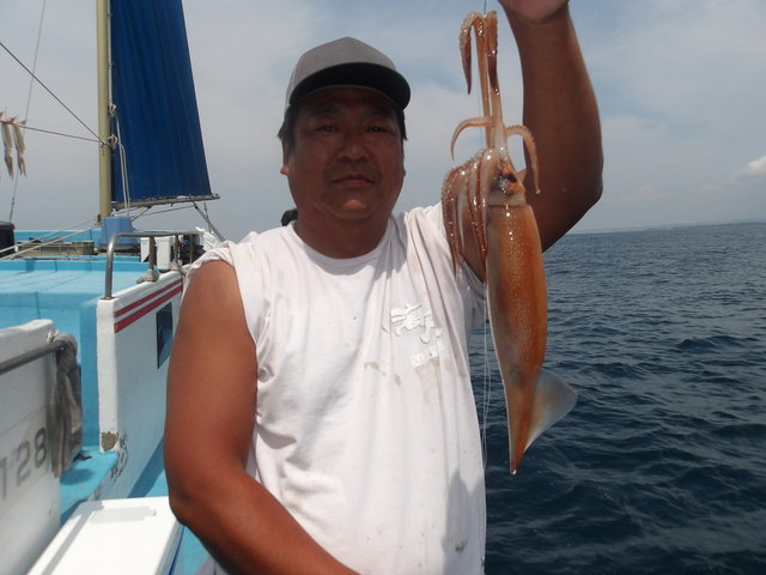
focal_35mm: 27
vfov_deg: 51.4
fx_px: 597
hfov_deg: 65.3
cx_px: 383
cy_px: 288
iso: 100
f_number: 10.4
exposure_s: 1/233
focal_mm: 4.9
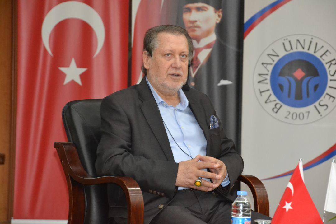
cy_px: 112
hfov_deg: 14.4
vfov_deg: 9.6
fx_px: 1330
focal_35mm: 142
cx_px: 168
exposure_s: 1/60
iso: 3200
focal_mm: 95
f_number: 5.6
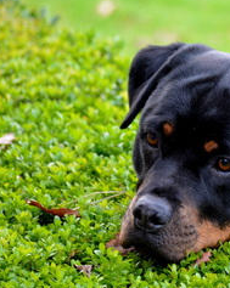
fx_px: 2566
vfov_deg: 6.4
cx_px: 234
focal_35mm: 301
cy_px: 168
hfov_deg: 5.1
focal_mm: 110
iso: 1600
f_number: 4.5
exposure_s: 1/160
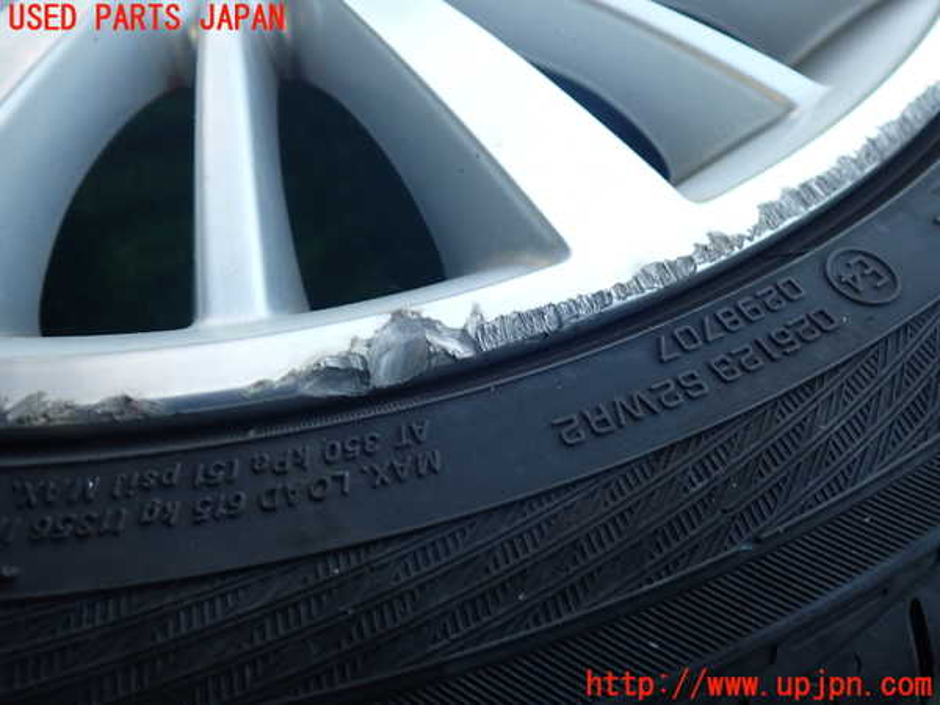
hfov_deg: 60.0
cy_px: 352
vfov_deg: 46.8
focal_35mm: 30
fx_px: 815
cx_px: 470
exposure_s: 1/125
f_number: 2.3
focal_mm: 5.4
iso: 200
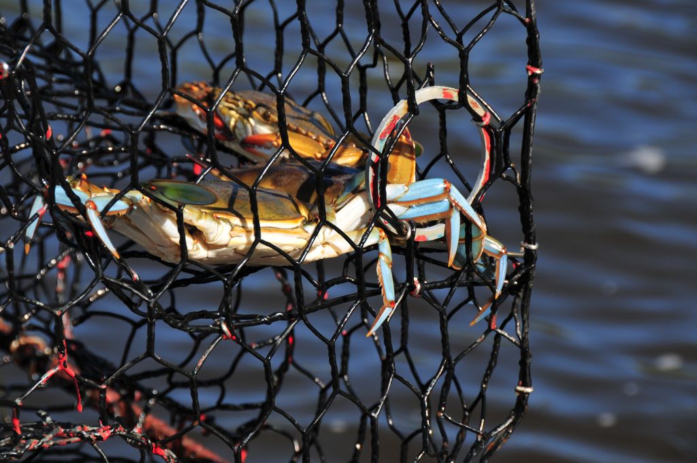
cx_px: 348
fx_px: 4931
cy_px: 232
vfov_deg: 5.4
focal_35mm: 255
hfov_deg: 8.1
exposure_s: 1/320
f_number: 9
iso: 200
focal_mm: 170
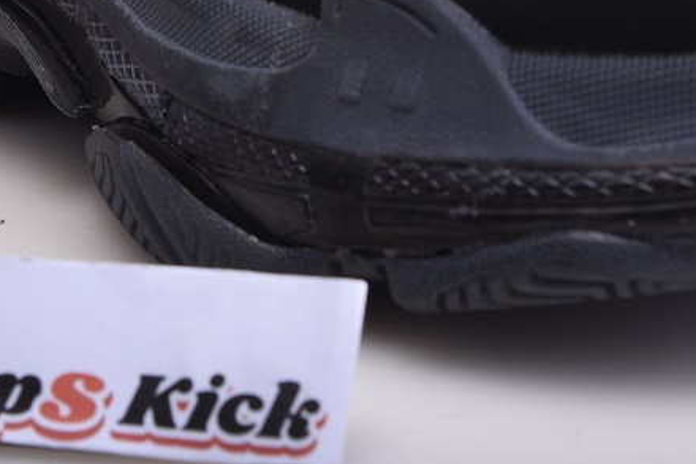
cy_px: -134
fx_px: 3479
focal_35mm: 180
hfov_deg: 11.4
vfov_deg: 7.5
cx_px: 310
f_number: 11
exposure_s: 1/200
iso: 100
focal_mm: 66
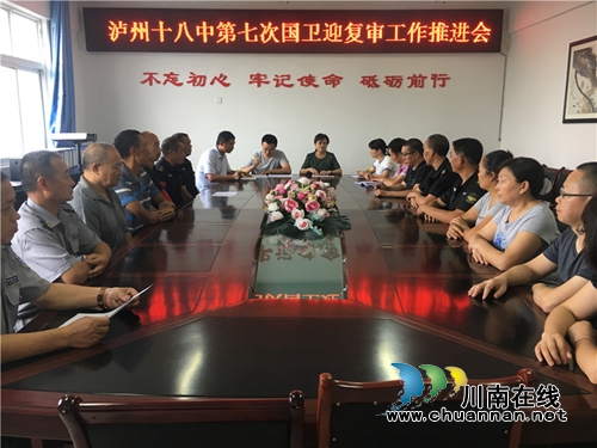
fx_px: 500
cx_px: 298
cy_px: 224
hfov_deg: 61.7
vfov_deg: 48.2
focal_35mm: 29
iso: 64
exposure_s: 1/33
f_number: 2.2
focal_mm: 4.15
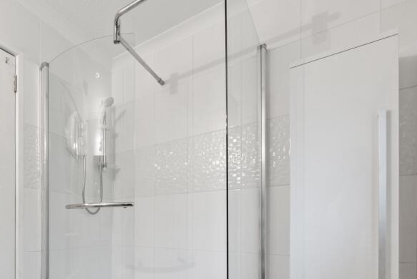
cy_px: 227
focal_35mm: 21
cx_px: 103
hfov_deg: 75.2
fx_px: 243
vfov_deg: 55.0
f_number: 22
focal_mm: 12
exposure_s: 10
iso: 800
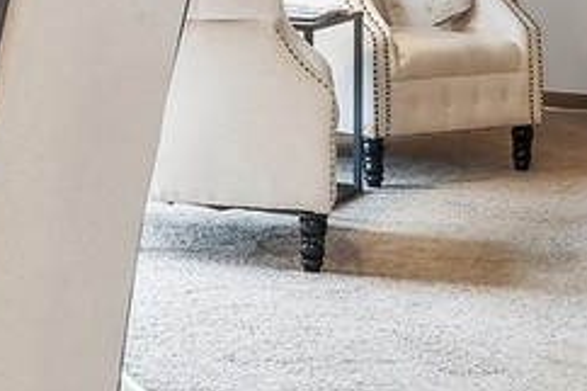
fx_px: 2183
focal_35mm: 134
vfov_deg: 9.9
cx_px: -592
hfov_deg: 13.2
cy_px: -197
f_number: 9.5
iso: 200
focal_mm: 20
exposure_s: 1/15
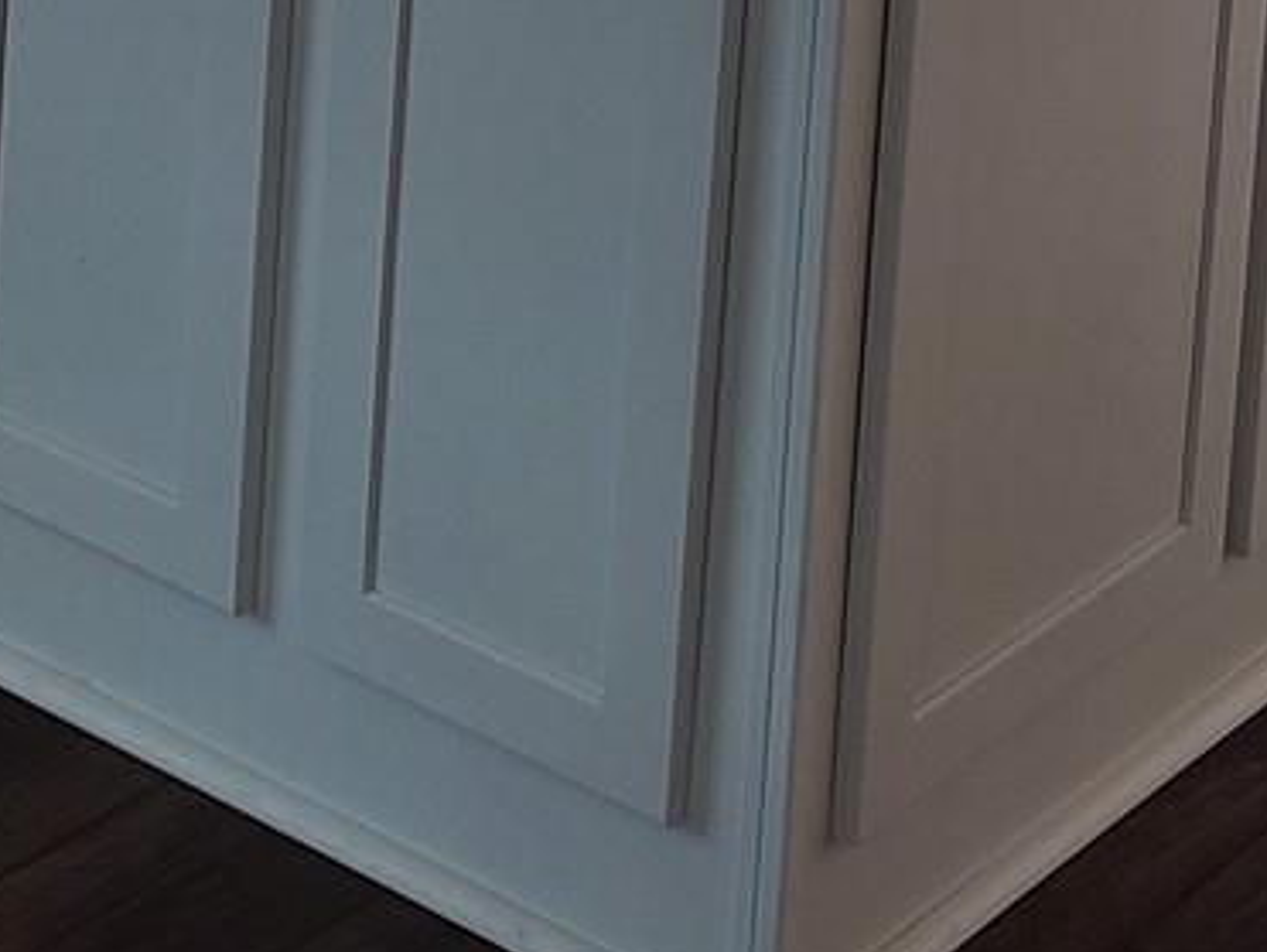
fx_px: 4103
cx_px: 468
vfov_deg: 11.7
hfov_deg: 17.5
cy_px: -1020
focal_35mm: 112
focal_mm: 5.4
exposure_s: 1/120
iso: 64
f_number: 1.8
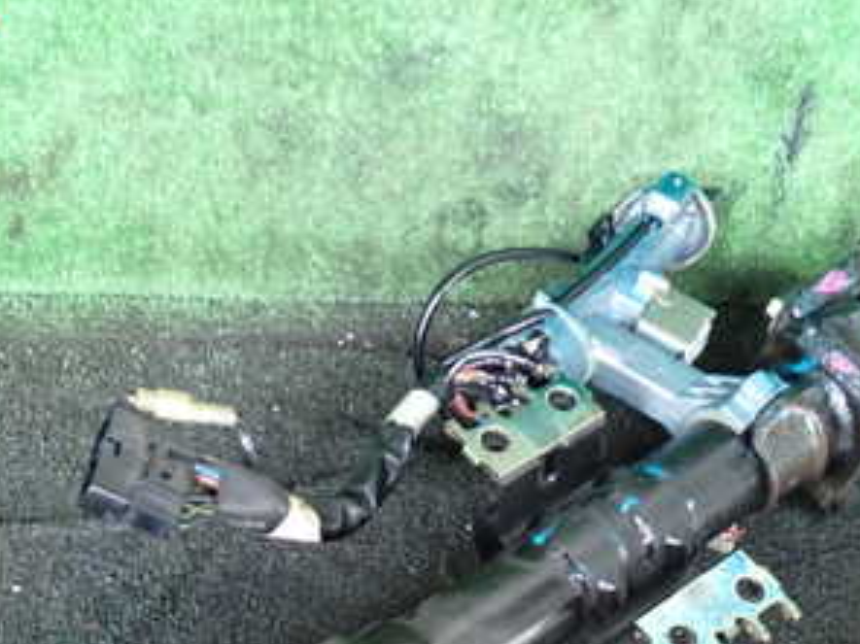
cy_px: 624
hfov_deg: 31.6
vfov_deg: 23.2
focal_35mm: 61
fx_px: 1515
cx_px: 324
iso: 800
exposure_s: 1/25
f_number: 2.3
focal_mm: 5.4
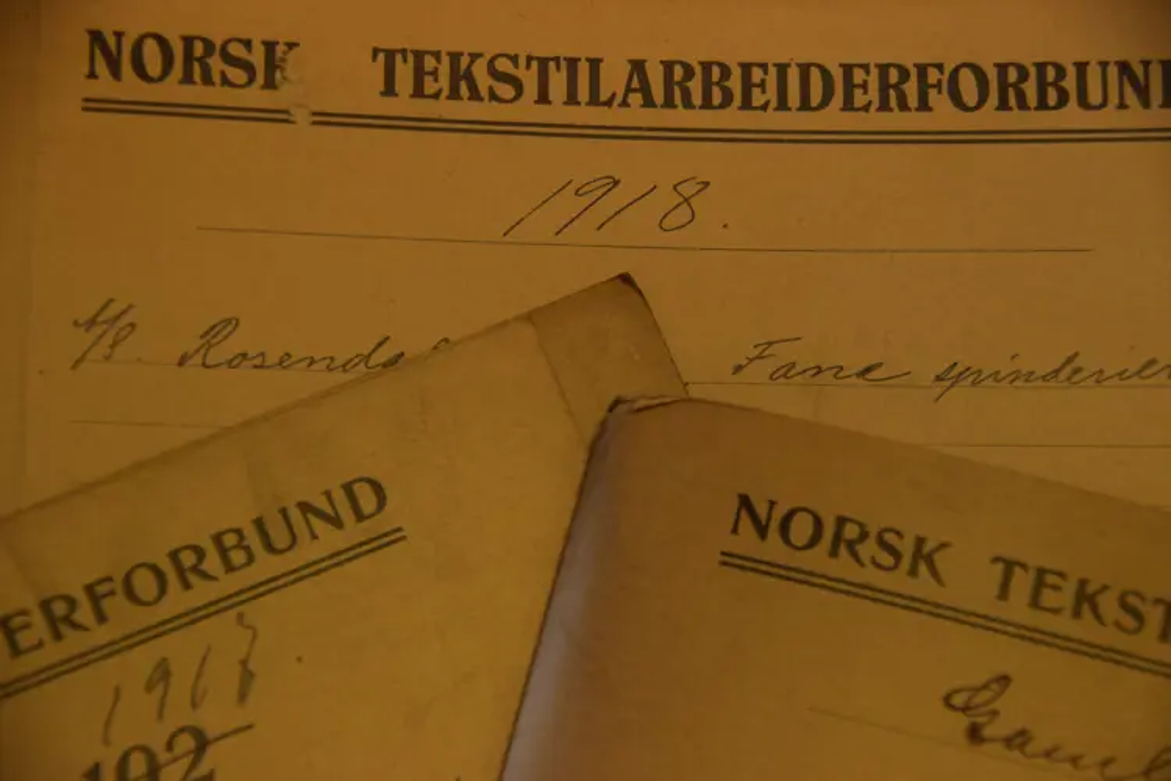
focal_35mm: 105
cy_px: 390
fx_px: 3415
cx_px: 586
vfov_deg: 13.0
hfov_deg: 19.5
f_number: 5.3
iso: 800
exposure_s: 1/160
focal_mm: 70
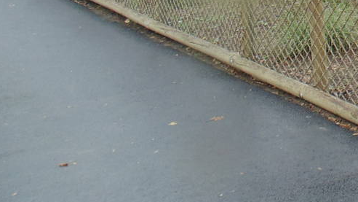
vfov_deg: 14.5
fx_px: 741
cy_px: -96
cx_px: 578
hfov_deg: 21.4
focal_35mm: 78
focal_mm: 4
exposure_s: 1/125
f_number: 3.1
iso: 80
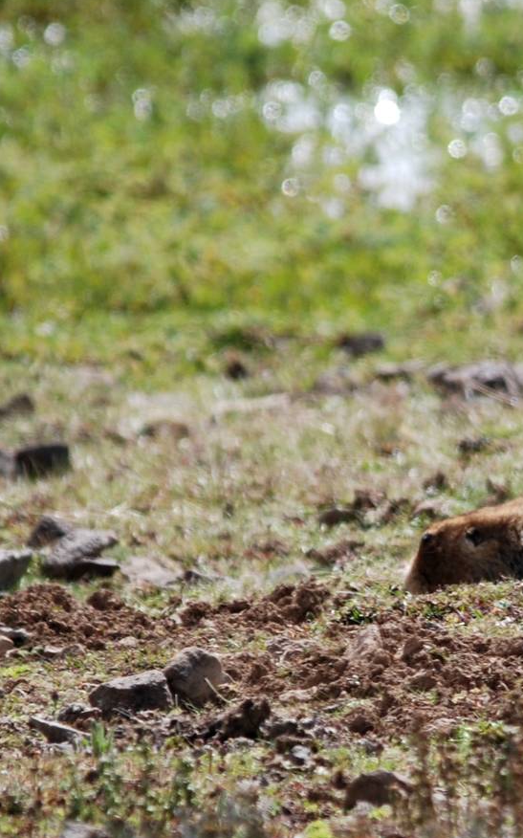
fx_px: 31903
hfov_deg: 0.9
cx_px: 365
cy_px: 384
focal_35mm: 1398
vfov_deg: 1.5
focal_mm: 500
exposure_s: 1/500
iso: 200
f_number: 6.3
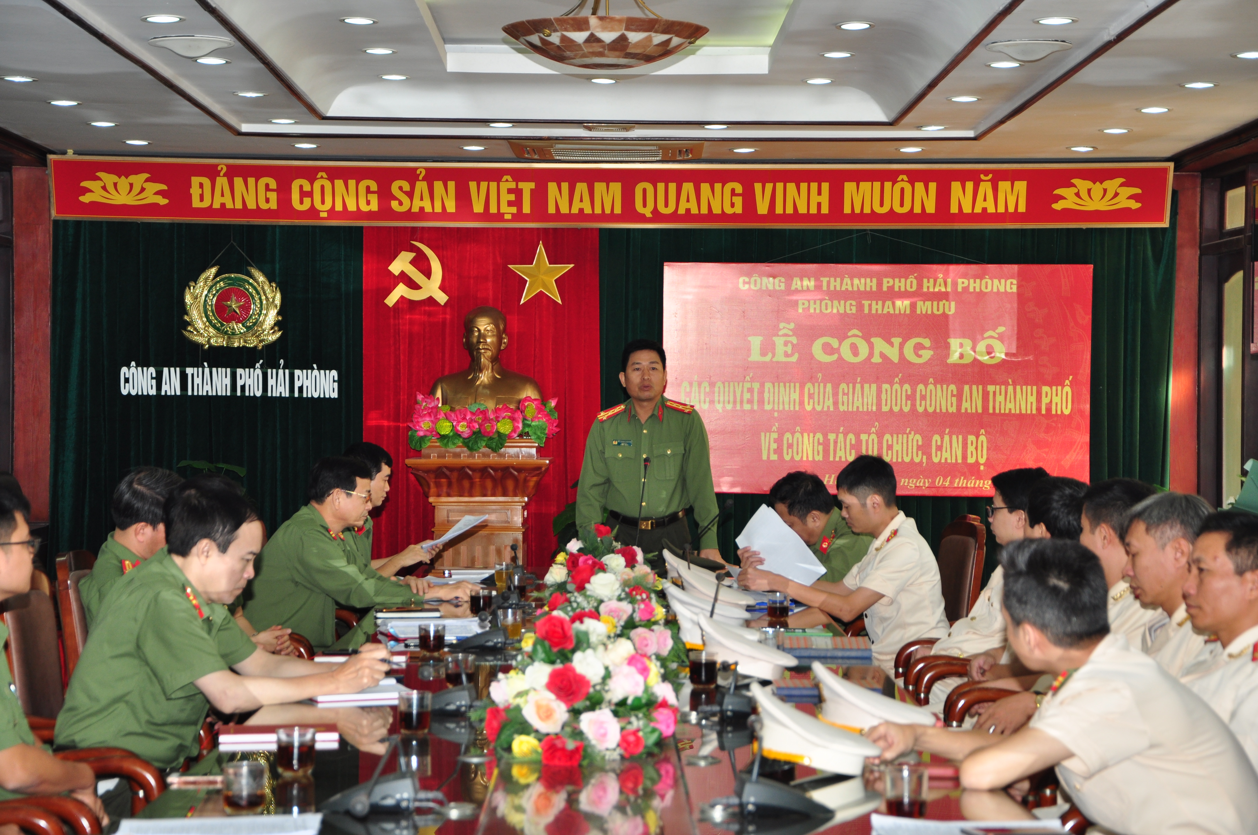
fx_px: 2722
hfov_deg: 26.0
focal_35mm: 78
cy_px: 418
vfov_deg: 17.4
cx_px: 629
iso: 320
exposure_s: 1/200
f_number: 5
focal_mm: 52
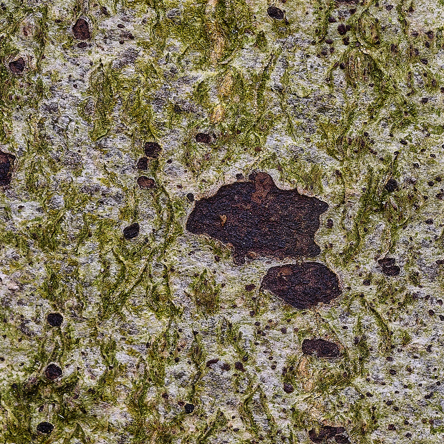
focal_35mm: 306
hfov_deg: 5.7
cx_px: 308
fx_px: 4441
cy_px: 232
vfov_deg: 5.7
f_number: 57
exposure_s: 1/200
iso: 640
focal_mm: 147
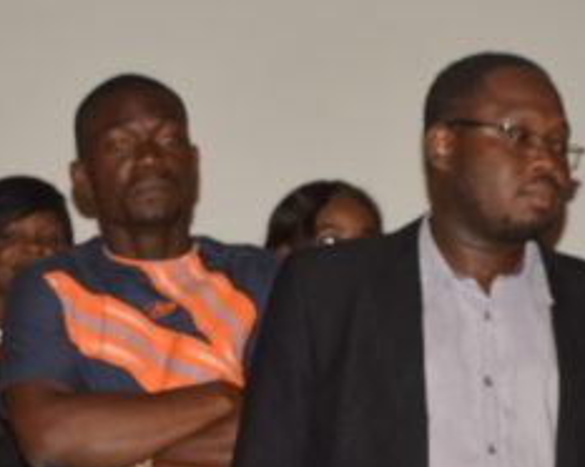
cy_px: 478
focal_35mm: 135
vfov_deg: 11.3
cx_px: 276
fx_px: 2328
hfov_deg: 14.3
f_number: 8
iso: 800
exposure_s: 1/60
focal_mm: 29
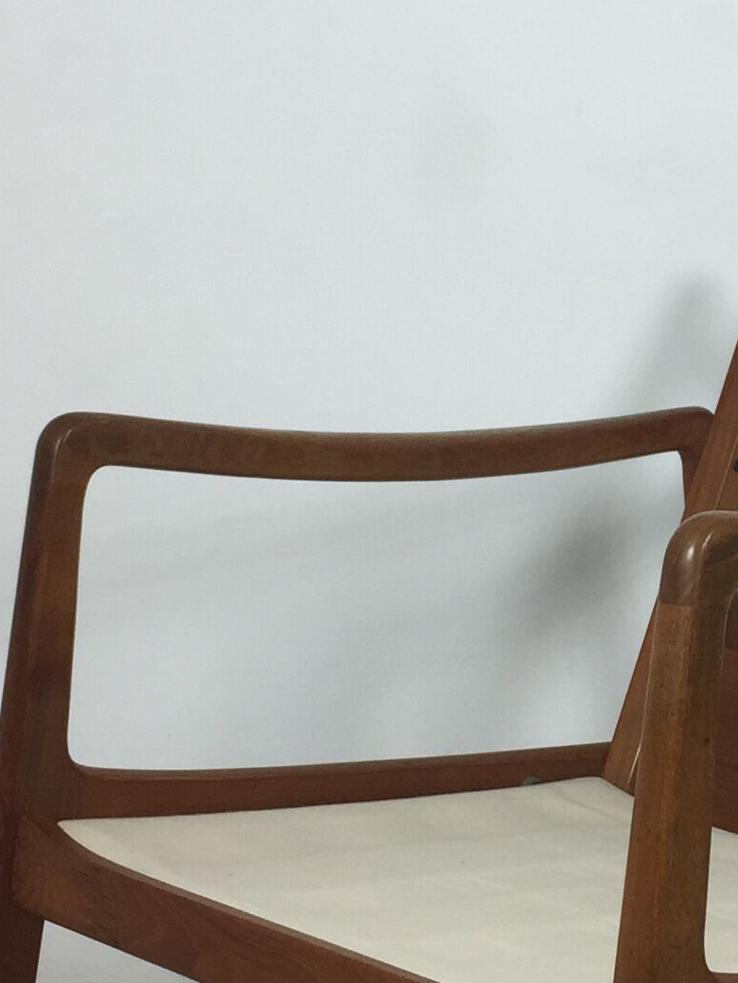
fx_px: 2587
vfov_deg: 21.5
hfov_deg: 15.9
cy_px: 355
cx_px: 759
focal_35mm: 91
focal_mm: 4.15
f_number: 2.2
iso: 40
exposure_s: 1/100
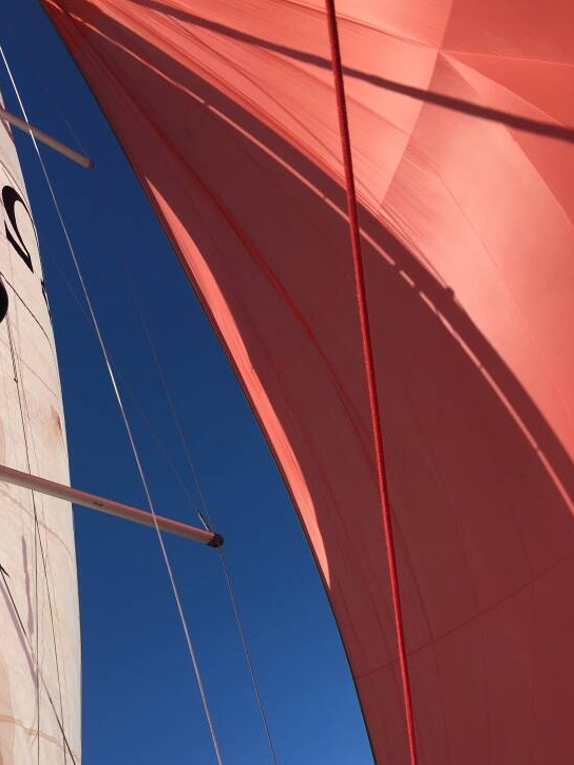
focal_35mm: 40
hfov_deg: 35.7
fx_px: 884
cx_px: 208
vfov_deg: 46.4
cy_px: 471
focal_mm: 4.15
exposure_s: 1/2198
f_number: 2.2
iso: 25
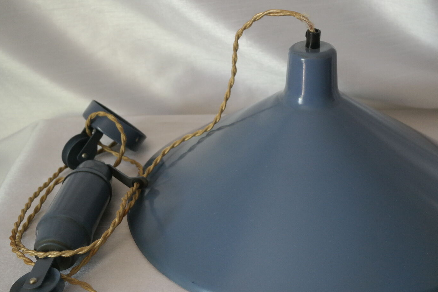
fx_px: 657
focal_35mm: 54
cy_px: 168
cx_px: 267
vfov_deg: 25.0
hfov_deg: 36.7
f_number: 4
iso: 1600
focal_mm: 28
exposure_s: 1/60
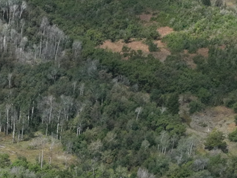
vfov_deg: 8.3
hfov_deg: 11.9
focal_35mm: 154
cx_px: -183
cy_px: 511
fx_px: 1054
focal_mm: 12.29
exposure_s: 1/120
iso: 200
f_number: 5
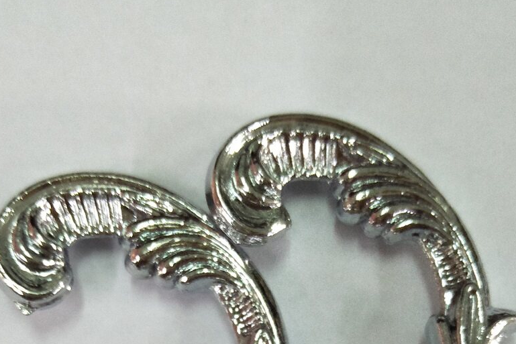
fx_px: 645
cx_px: 272
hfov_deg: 43.6
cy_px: 422
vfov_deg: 26.3
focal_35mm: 45
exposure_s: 1/33
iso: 346
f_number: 2.2
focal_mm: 3.46
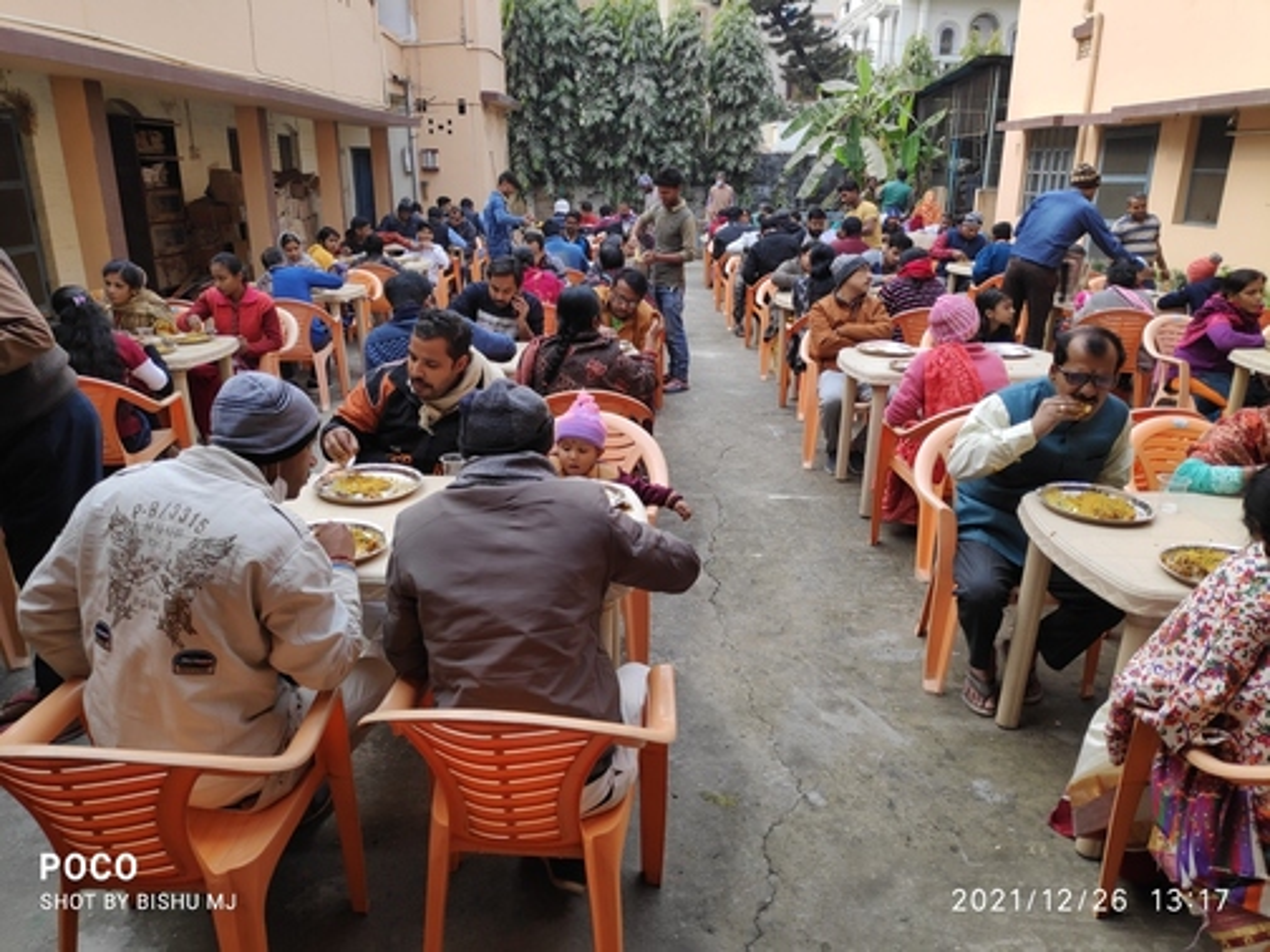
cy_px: 476
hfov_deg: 81.7
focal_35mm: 20
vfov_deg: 66.0
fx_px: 734
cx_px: 635
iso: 100
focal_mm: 3.94
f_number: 1.9
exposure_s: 1/473
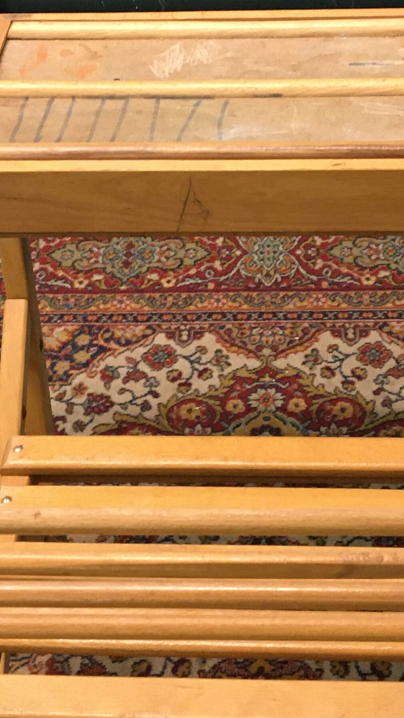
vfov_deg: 29.6
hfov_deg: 17.0
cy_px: 258
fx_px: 1352
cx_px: 265
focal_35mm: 71
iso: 250
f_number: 2.2
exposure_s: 1/33
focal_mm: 4.15
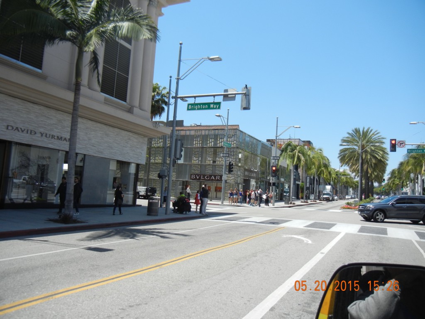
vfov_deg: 46.8
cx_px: 212
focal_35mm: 30
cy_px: 160
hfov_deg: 60.0
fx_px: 368
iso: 160
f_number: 7
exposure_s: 1/291
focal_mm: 5.4
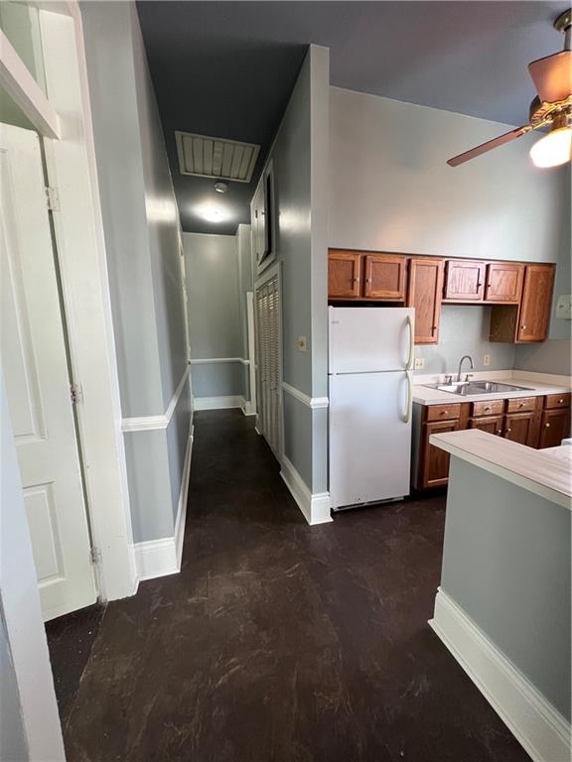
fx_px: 286
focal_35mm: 13
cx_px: 286
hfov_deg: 89.9
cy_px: 381
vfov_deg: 106.2
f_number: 1.8
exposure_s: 1/60
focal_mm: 1.57
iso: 200
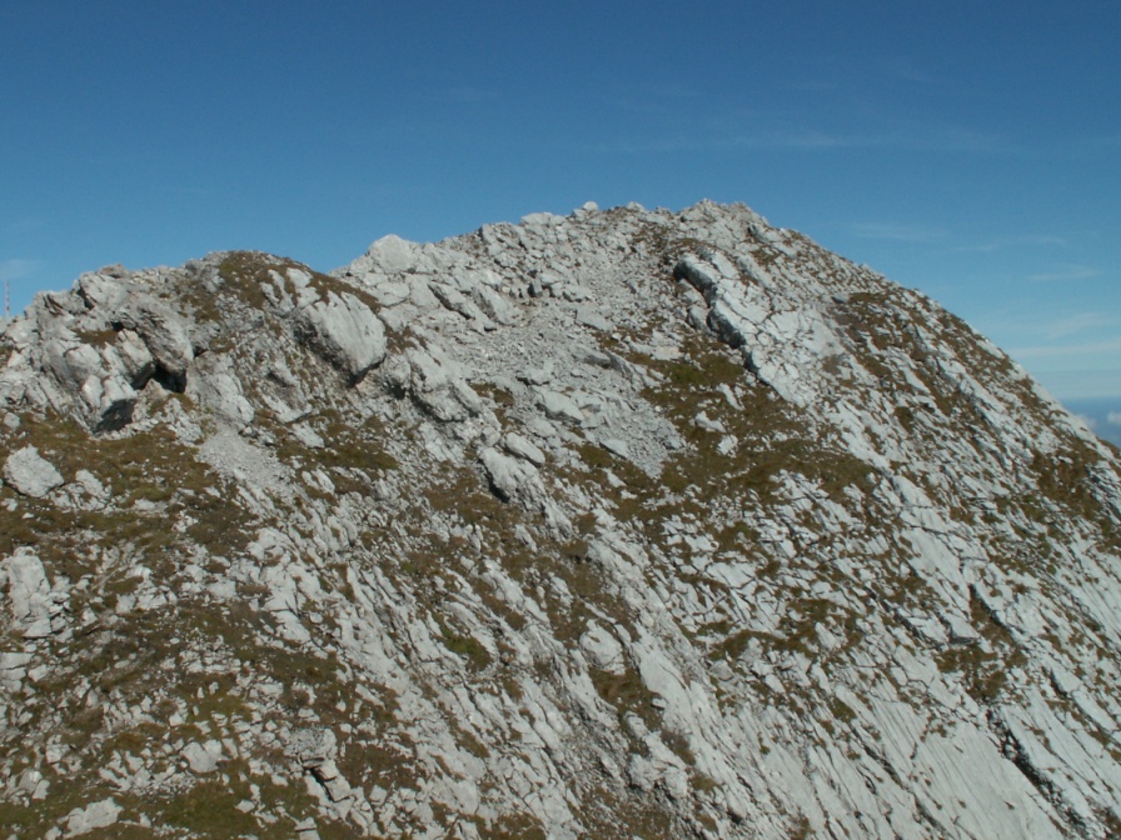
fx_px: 1295
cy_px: 398
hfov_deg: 46.7
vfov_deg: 35.9
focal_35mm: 40
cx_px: 500
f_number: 8
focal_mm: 5.86
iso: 50
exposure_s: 1/400
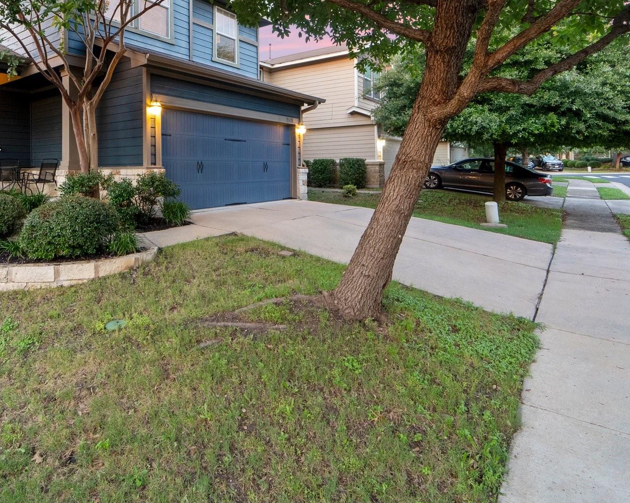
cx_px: 246
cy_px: 172
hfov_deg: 76.6
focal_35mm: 21
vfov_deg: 64.0
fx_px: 391
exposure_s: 1/6
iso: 2500
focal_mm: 14
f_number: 14
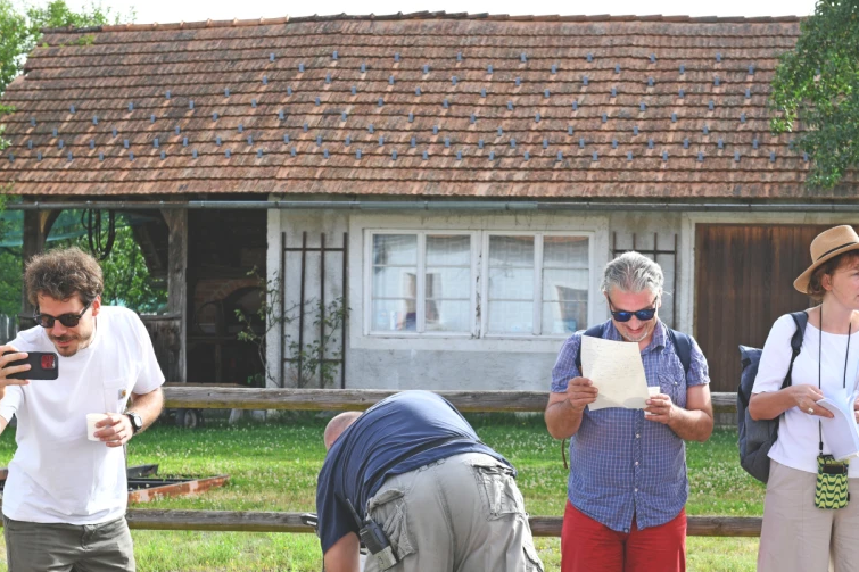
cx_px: 515
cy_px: 422
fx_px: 2123
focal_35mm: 89
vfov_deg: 15.3
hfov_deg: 22.8
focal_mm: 56
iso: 125
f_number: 8
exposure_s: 1/80
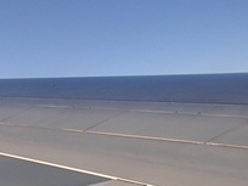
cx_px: 6
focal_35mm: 119
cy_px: 203
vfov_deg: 12.3
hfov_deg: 16.3
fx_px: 853
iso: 50
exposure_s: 1/292
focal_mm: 5.8
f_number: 2.8
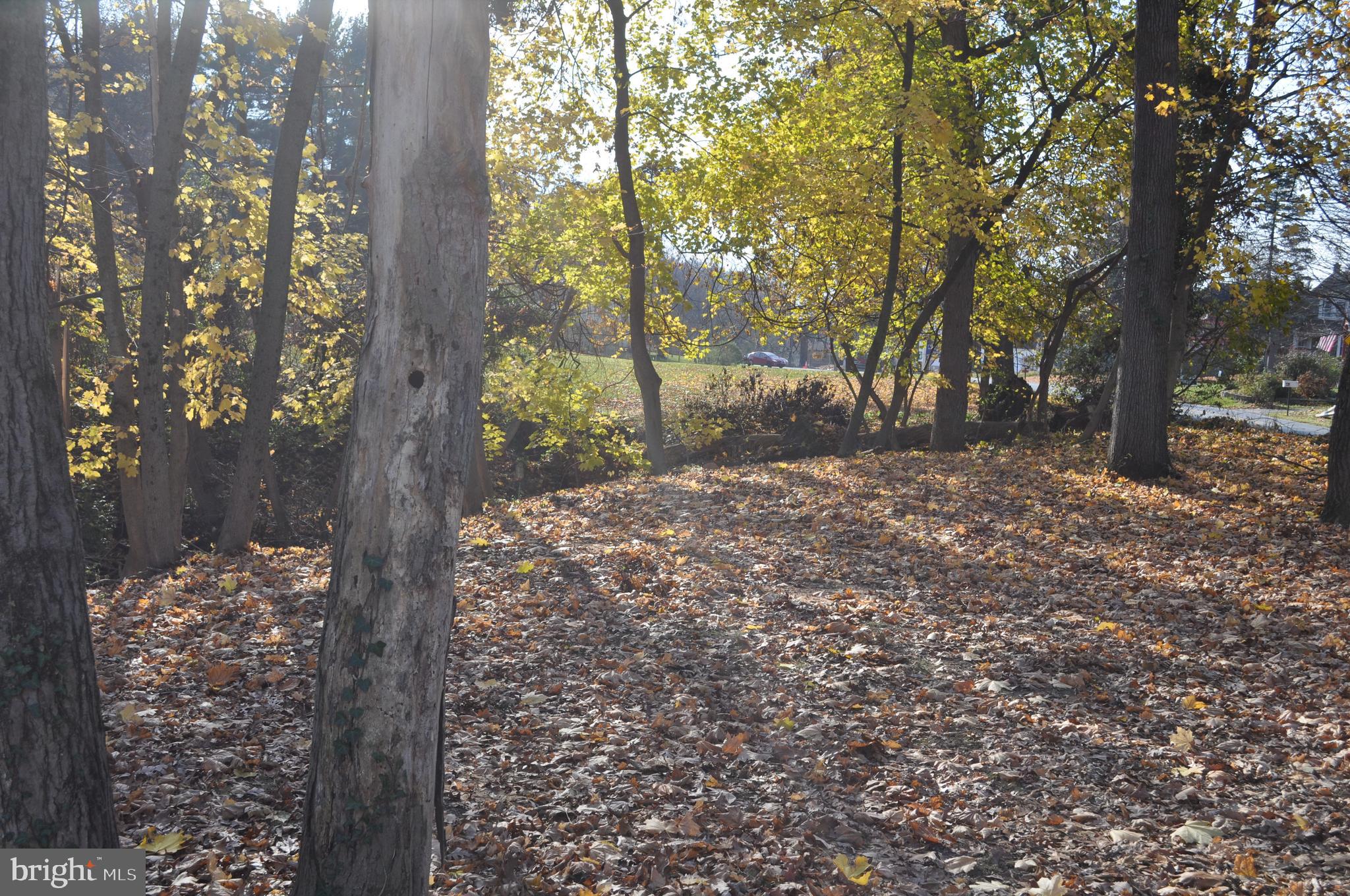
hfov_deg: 49.6
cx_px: 675
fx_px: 1461
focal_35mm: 39
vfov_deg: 34.1
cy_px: 448
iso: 200
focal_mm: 26
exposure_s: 1/250
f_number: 8
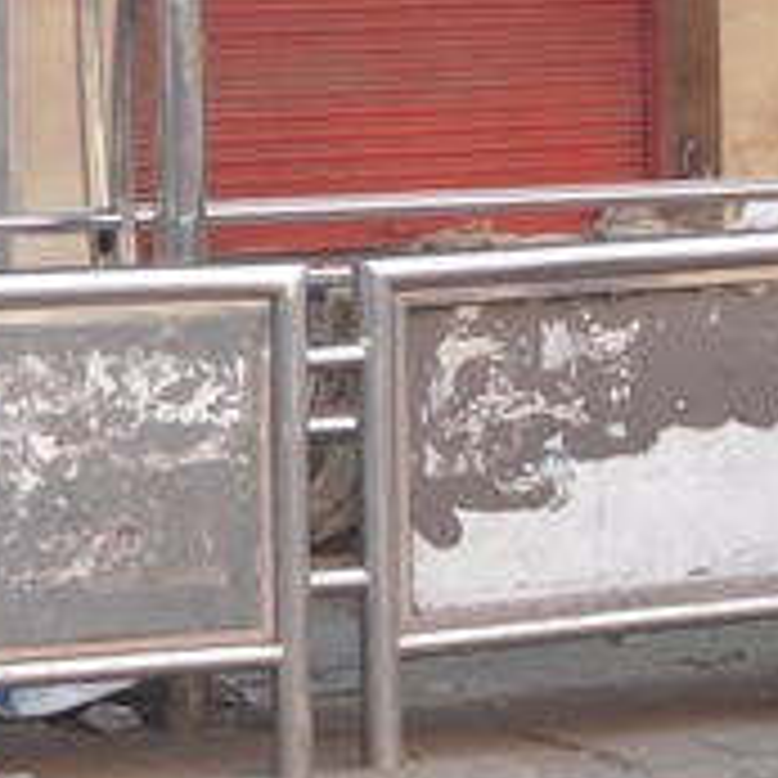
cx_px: 580
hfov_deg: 7.8
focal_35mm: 225
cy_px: -279
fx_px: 5721
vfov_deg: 7.7
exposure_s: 1/50
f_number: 4.2
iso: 125
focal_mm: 9.8
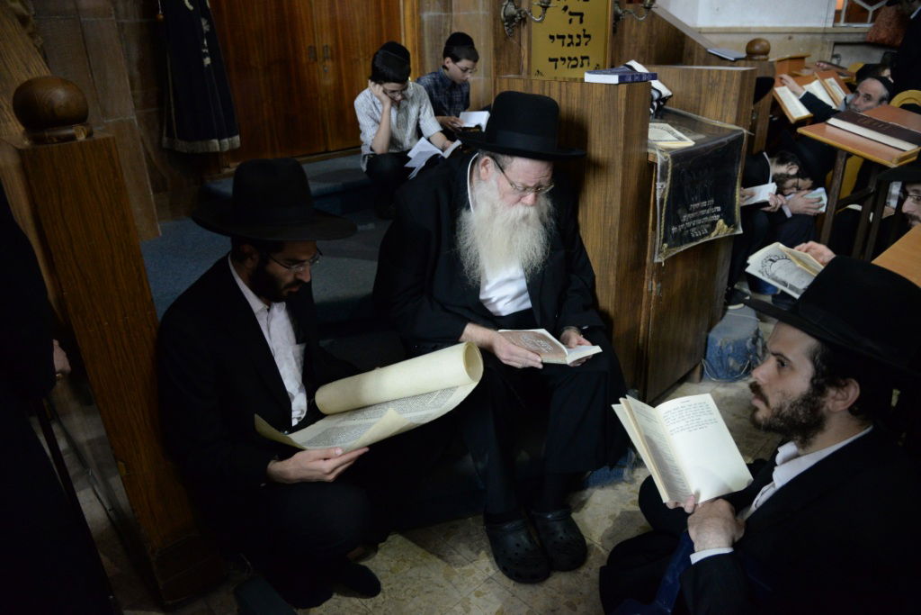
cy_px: 308
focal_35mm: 24
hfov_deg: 73.7
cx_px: 460
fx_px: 614
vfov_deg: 53.1
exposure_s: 1/50
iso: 4000
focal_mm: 24
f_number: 4
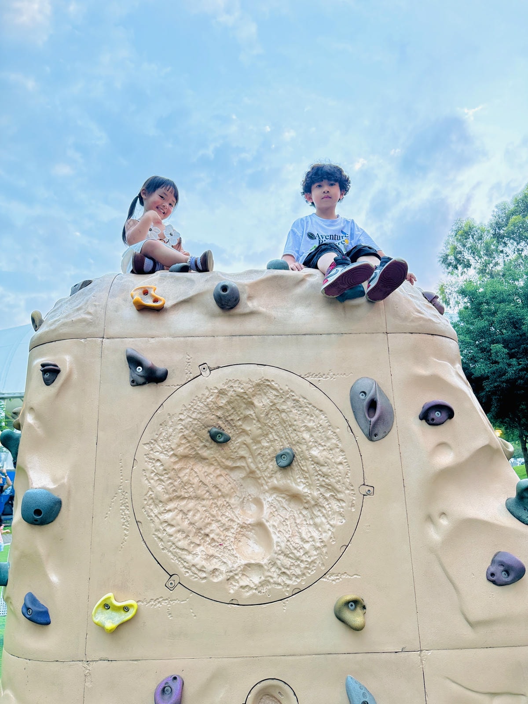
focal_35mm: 24
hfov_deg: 56.8
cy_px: 352
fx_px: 488
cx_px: 264
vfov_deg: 71.6
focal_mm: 6.76
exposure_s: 1/120
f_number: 1.78
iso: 160
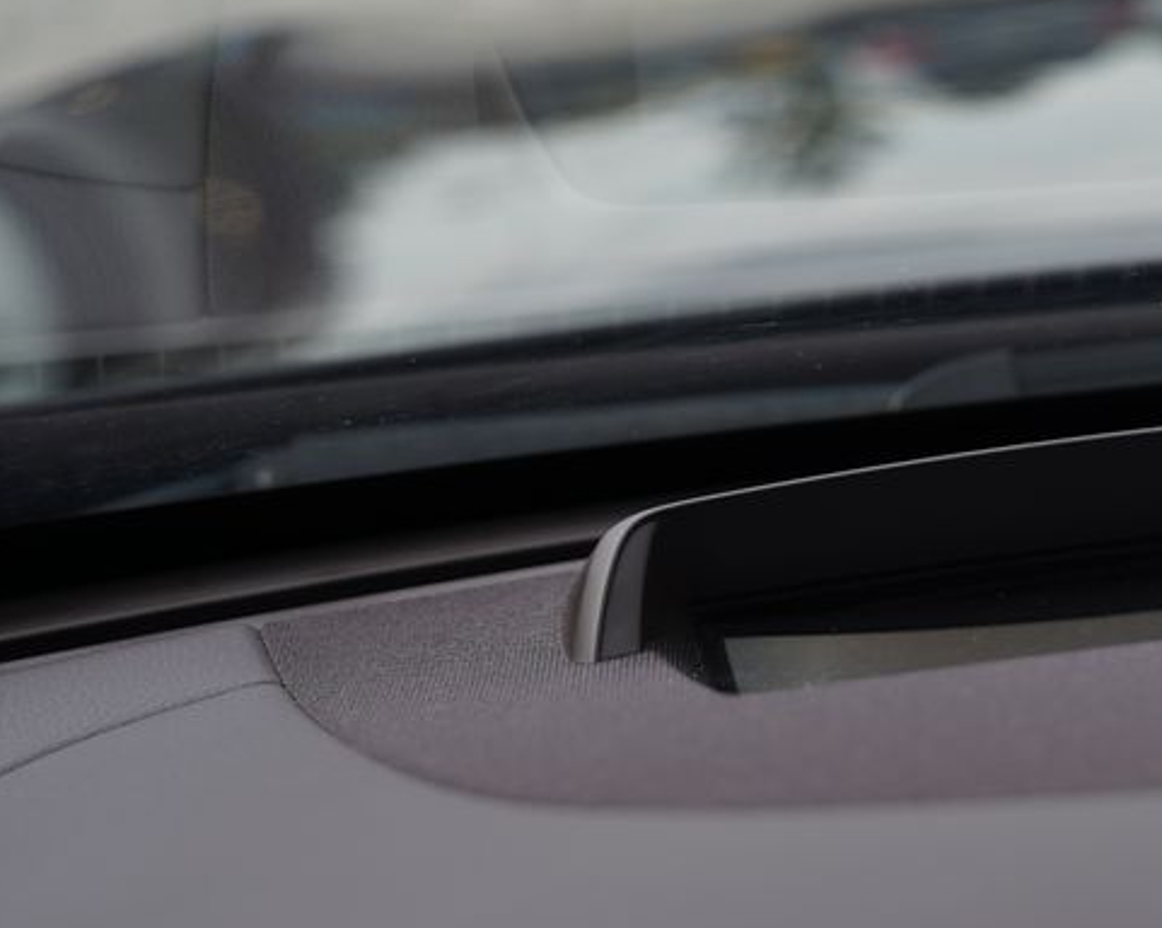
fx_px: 2955
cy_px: 308
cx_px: 1073
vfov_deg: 17.8
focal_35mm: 86
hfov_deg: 21.7
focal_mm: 43
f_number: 4
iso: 100
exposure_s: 1/160
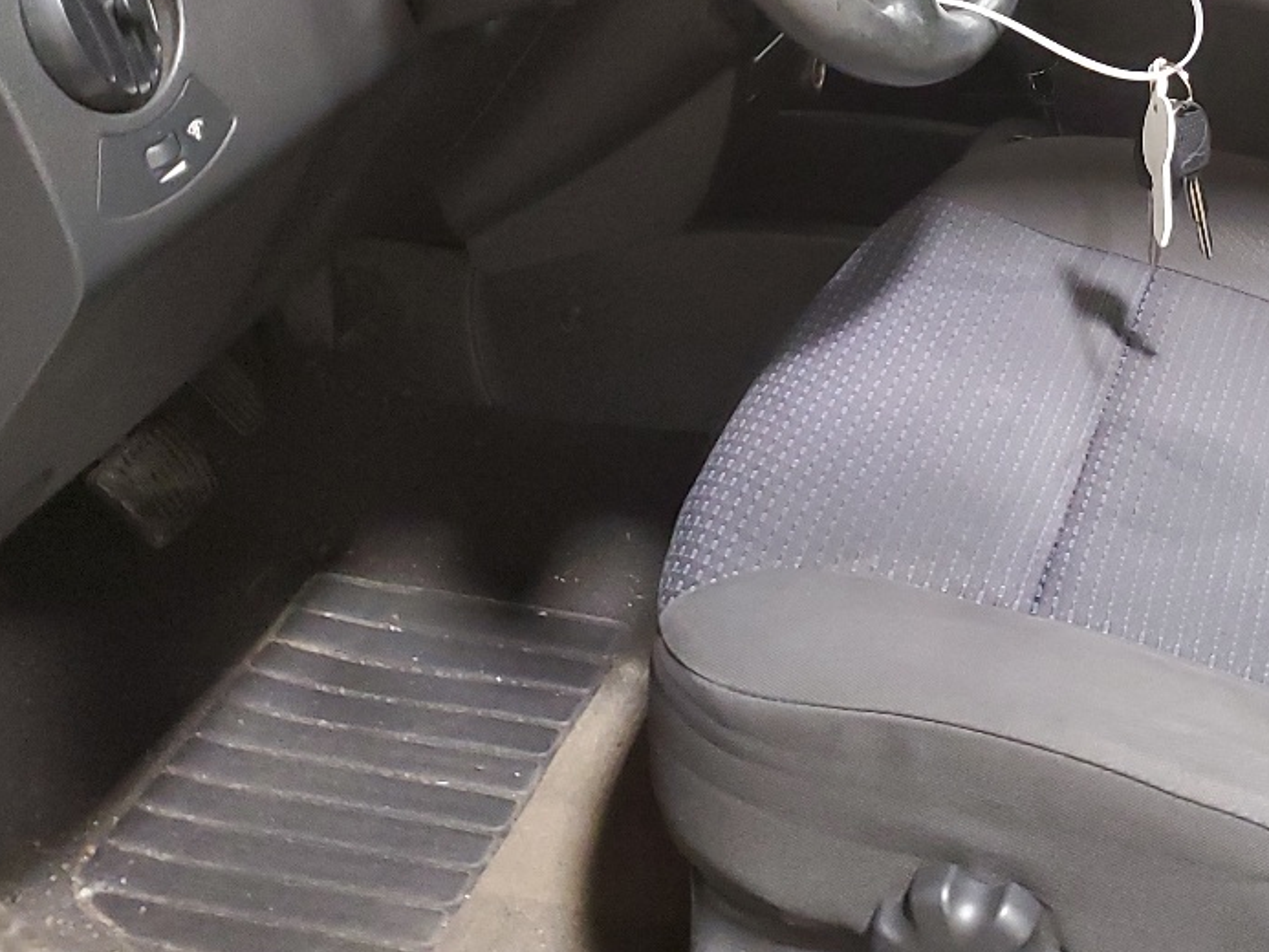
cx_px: 1075
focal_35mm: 60
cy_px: 73
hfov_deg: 31.1
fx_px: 2200
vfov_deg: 23.7
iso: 304
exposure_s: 1/17
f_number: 1.5
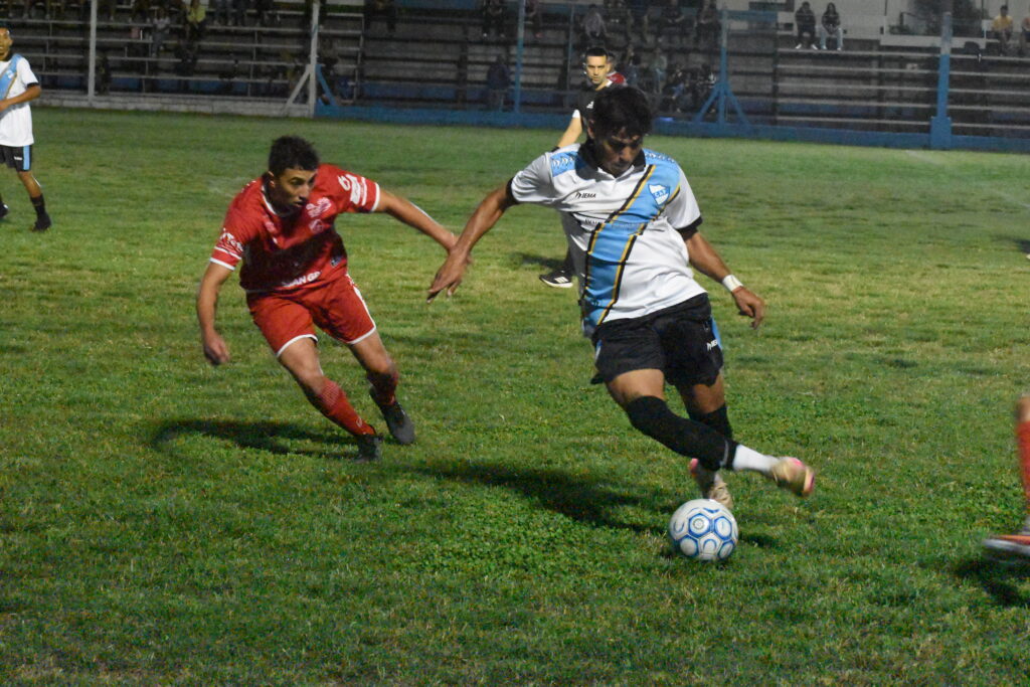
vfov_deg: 12.7
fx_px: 3090
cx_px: 515
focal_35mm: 108
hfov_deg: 18.9
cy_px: 344
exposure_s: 1/200
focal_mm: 72
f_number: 9
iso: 20000
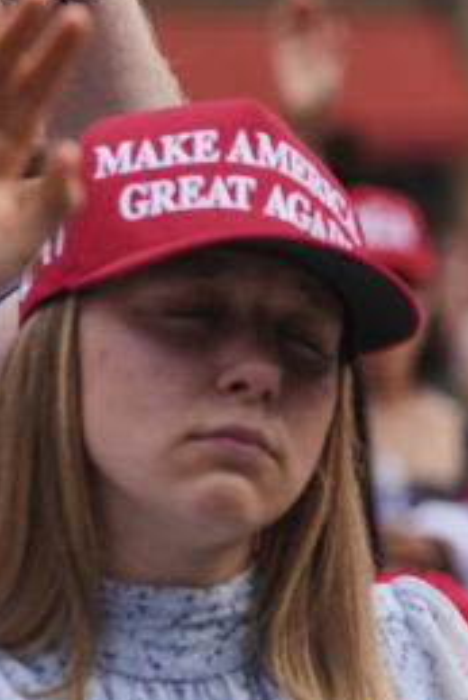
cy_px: 214
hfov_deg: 4.9
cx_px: -361
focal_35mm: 277
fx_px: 5394
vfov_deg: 7.4
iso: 500
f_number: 2.8
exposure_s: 1/10000
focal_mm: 89
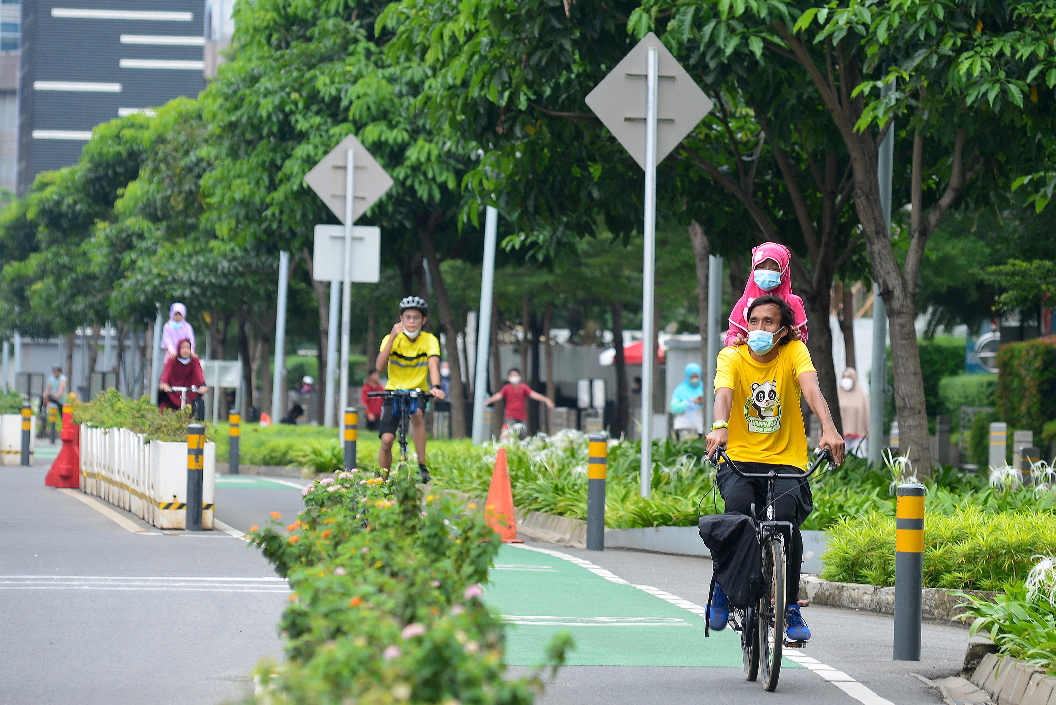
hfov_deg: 10.3
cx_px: 528
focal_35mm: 200
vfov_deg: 6.9
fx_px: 5869
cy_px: 352
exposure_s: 1/160
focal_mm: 200
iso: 250
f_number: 7.1
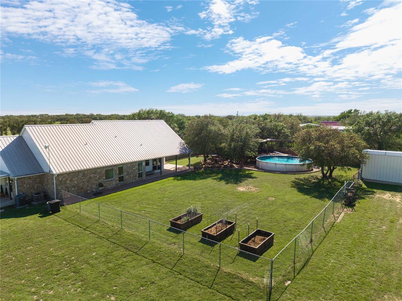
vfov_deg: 56.8
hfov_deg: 71.6
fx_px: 279
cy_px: 150
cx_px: 201
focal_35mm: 24
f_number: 1.8
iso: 200
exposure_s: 1/6000
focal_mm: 8.67
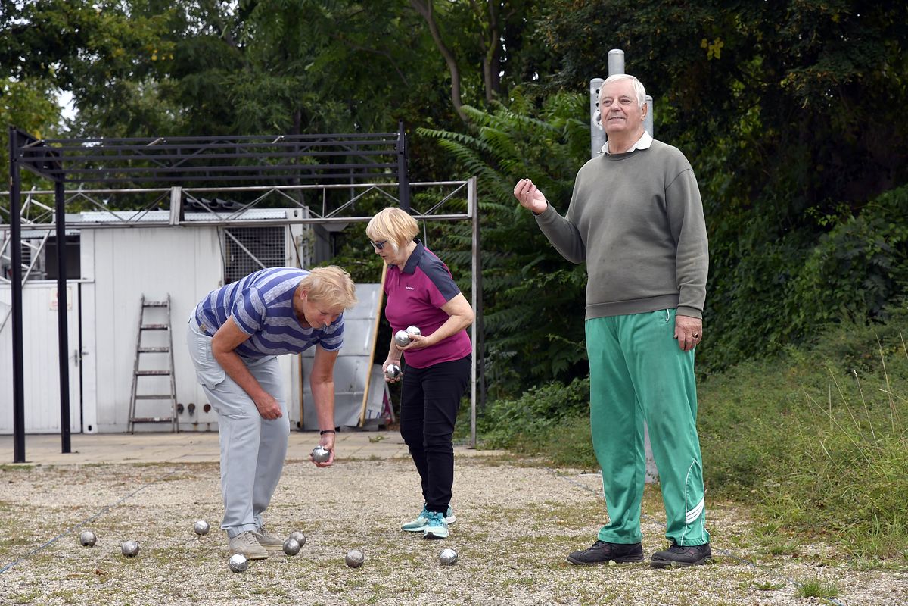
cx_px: 454
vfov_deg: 14.7
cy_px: 303
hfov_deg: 21.9
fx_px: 2345
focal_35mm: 93
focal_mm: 62
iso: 800
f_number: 6.3
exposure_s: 1/500
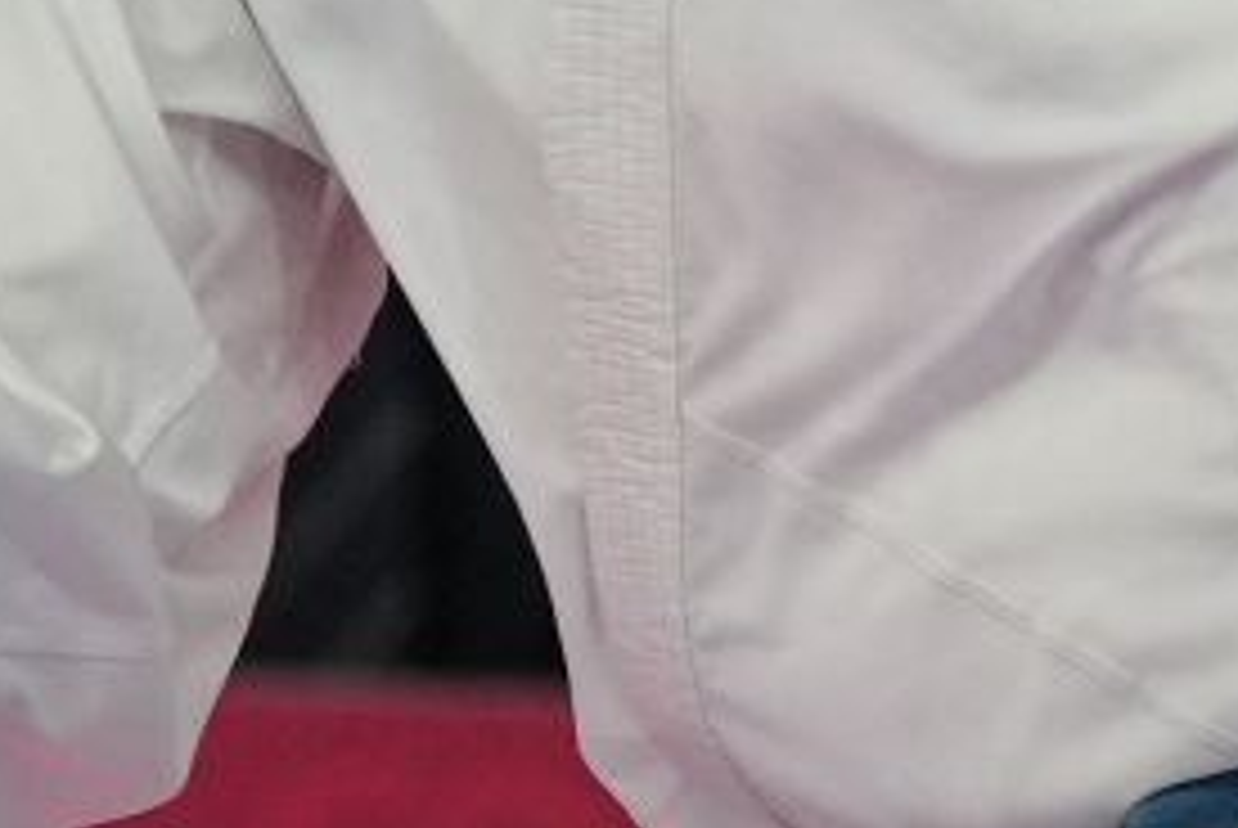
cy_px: -1004
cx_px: 1936
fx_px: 67507
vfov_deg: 0.7
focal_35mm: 1961
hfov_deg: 1.1
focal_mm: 200
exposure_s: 1/1000
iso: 1600
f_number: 2.8
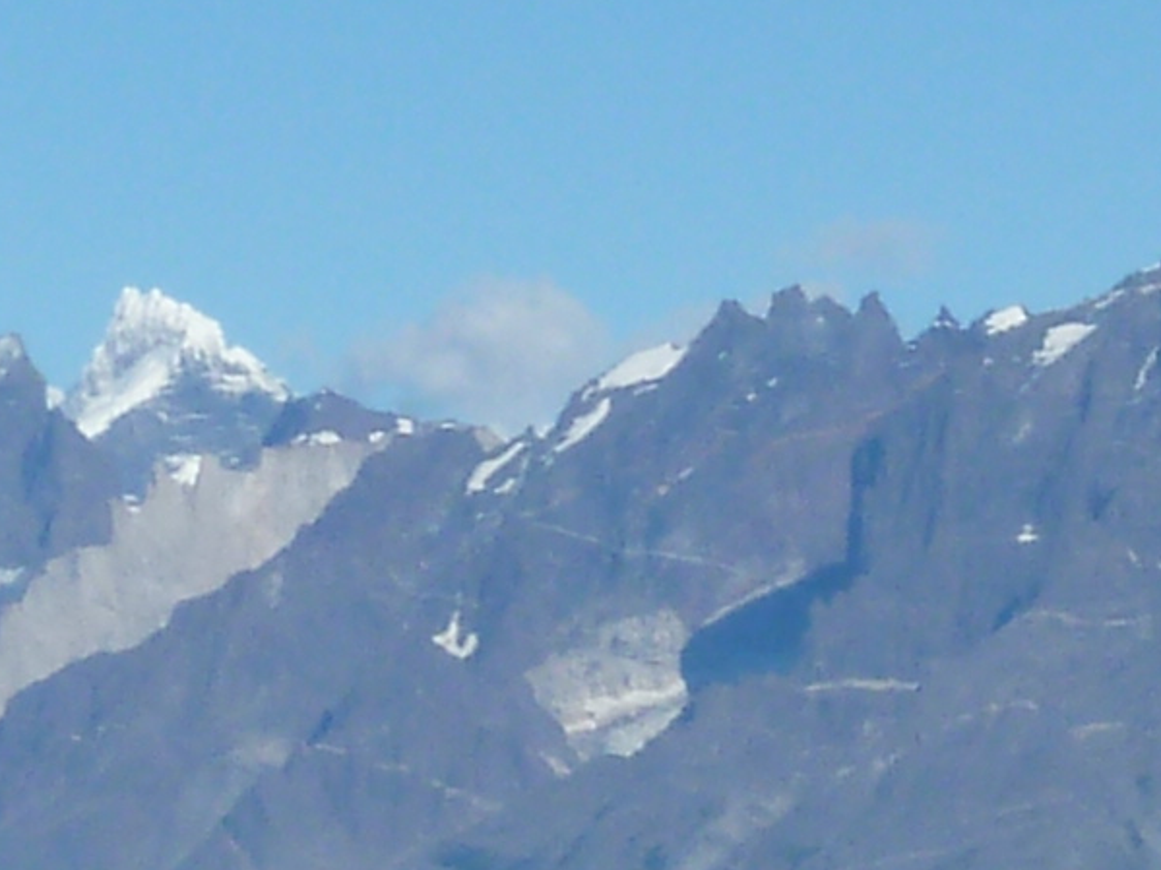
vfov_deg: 4.0
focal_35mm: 375
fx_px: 12575
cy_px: 725
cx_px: 1266
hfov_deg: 5.3
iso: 80
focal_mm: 9.4
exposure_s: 1/500
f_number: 5.6
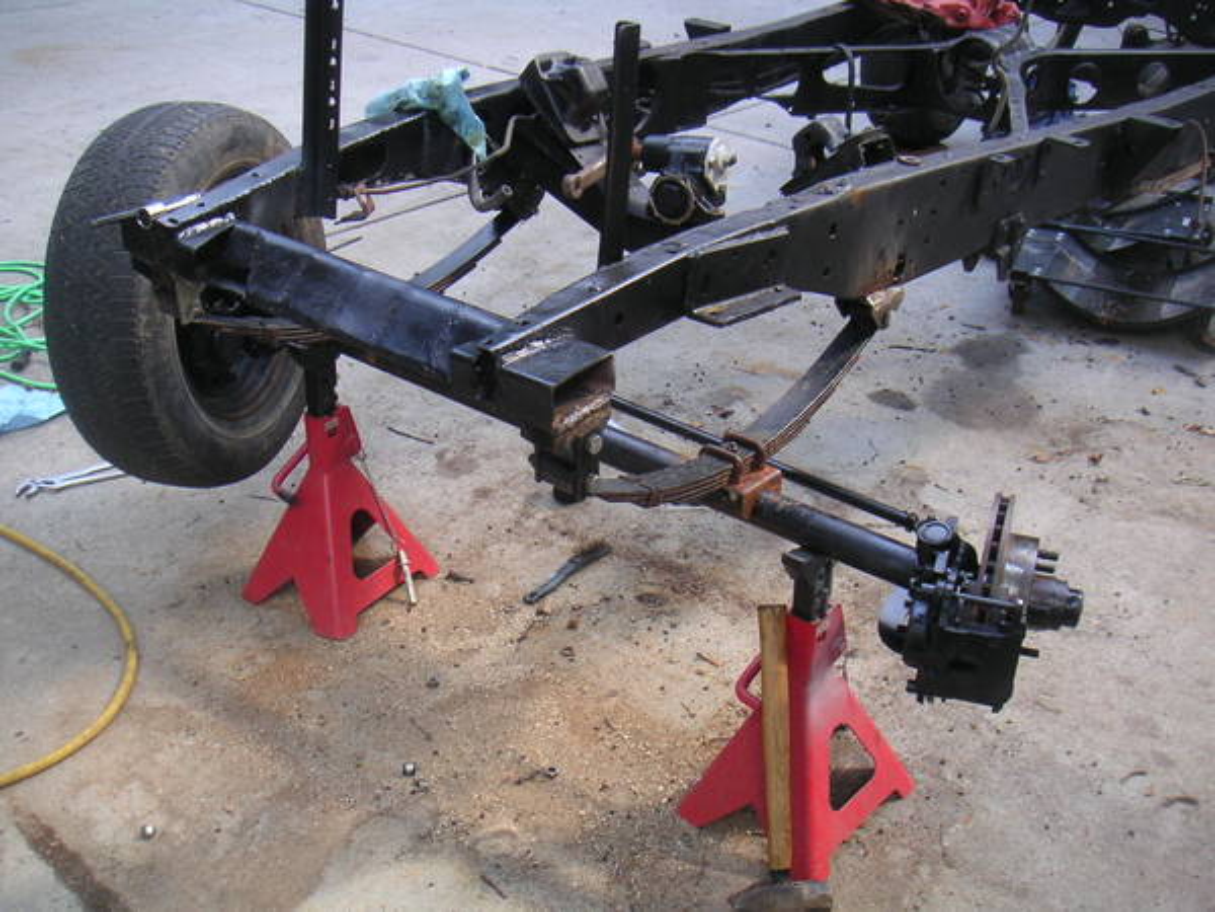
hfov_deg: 49.0
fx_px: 1334
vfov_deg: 37.7
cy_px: 456
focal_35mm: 38
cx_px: 608
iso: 50
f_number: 2.8
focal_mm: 6
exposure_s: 1/45
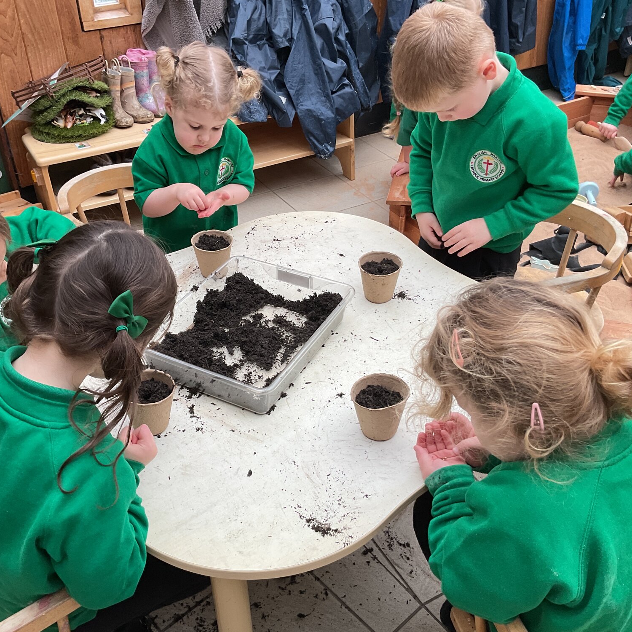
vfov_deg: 47.2
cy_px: 309
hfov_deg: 47.1
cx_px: 280
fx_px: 723
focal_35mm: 35
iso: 40
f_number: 1.8
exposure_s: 1/60
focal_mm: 3
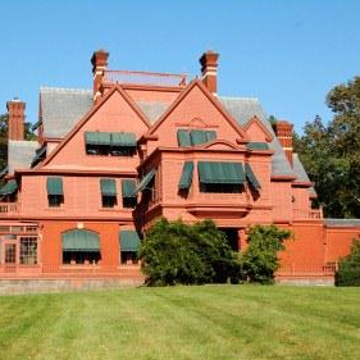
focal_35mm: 61
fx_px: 718
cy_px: 179
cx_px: 150
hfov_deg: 28.1
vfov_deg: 28.2
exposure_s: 1/250
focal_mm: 30
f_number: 8
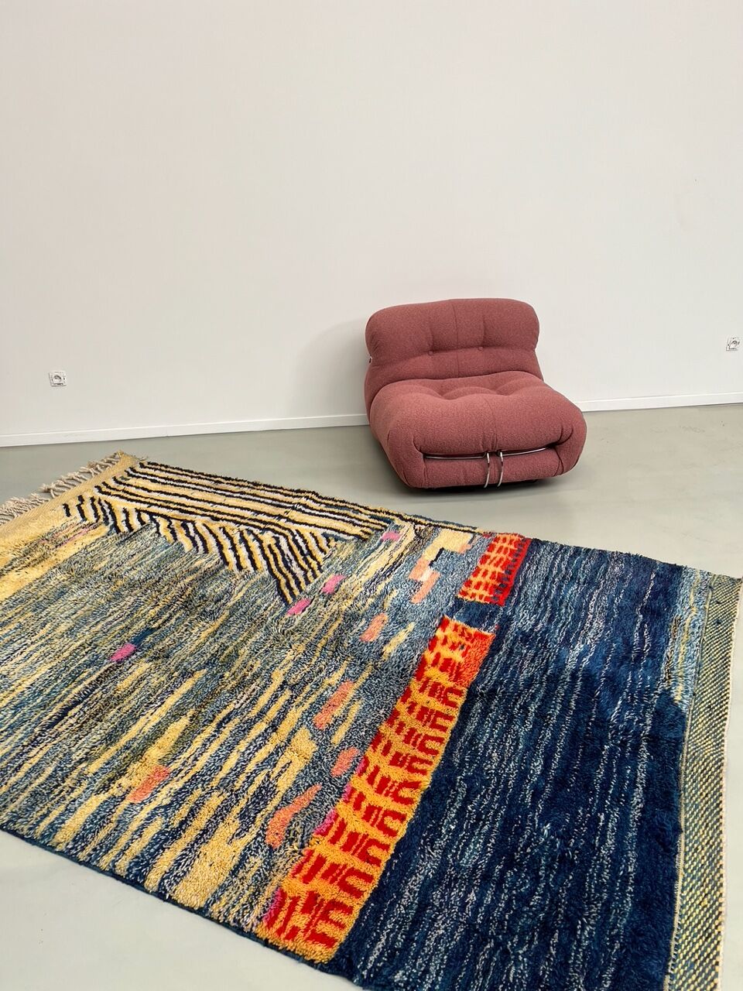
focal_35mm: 26
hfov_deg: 53.1
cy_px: 496
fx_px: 744
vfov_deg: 67.3
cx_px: 372
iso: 64
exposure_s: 1/121
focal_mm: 5.7
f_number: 1.5
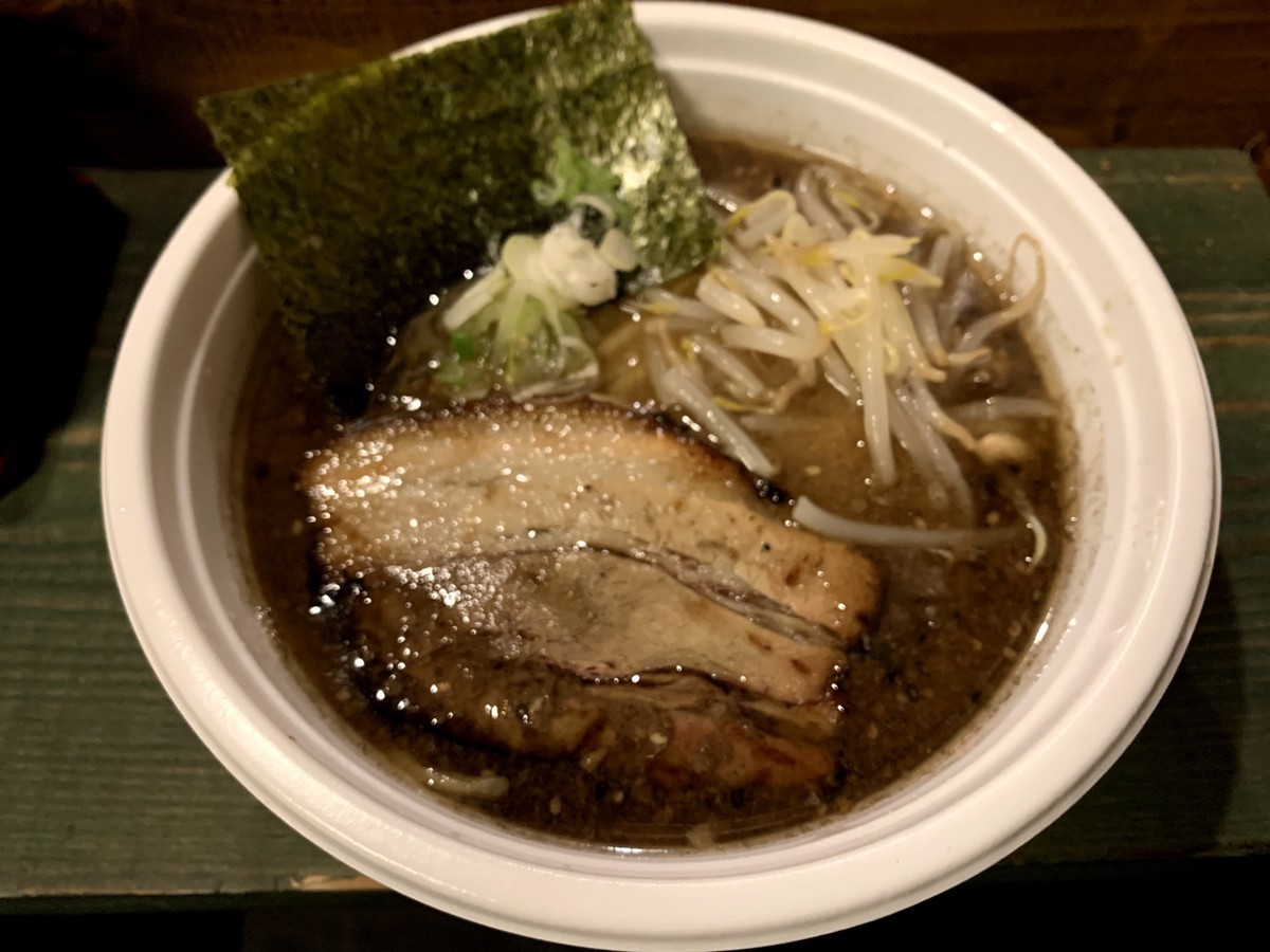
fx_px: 954
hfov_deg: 67.3
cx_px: 635
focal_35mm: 26
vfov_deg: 53.1
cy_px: 476
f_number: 1.8
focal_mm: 4.25
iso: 400
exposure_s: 1/60
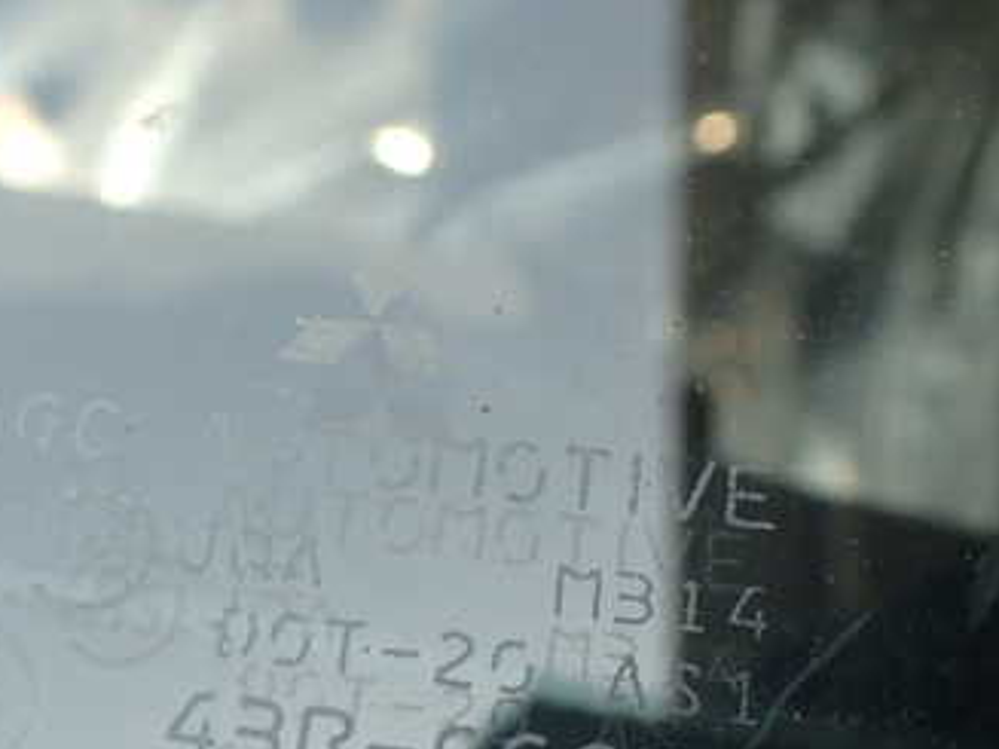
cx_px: 309
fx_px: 1587
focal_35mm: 55
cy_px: 538
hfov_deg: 34.5
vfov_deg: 26.3
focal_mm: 5.4
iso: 100
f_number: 3.2
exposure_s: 1/200
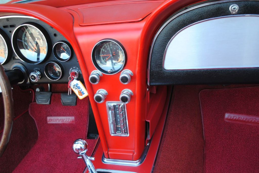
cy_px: 86
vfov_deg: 34.3
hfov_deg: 49.5
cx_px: 130
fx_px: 281
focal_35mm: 39
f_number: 4.2
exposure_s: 1/40
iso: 200
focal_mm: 26
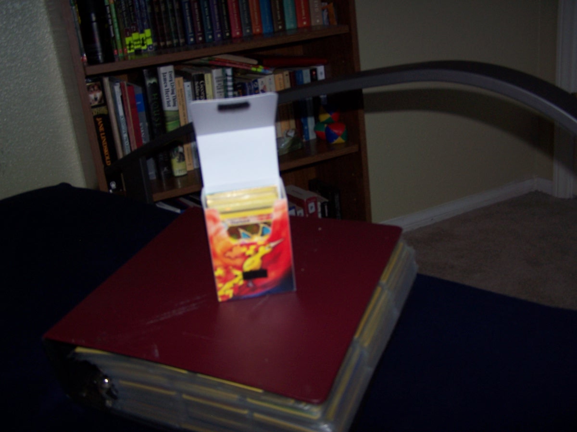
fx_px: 633
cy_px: 216
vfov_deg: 37.7
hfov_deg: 49.0
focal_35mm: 38
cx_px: 288
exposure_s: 1/60
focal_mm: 6.3
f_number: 2.8
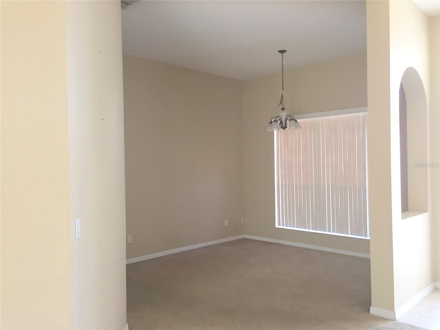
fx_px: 369
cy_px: 165
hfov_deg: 61.7
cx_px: 220
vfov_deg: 48.2
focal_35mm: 29
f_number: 2.2
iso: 125
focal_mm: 4.15
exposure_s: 1/30
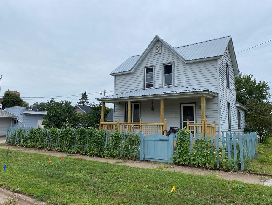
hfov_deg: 65.3
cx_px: 134
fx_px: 212
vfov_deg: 51.4
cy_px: 105
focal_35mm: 27
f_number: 1.8
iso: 32
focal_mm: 4.25
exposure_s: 1/1377
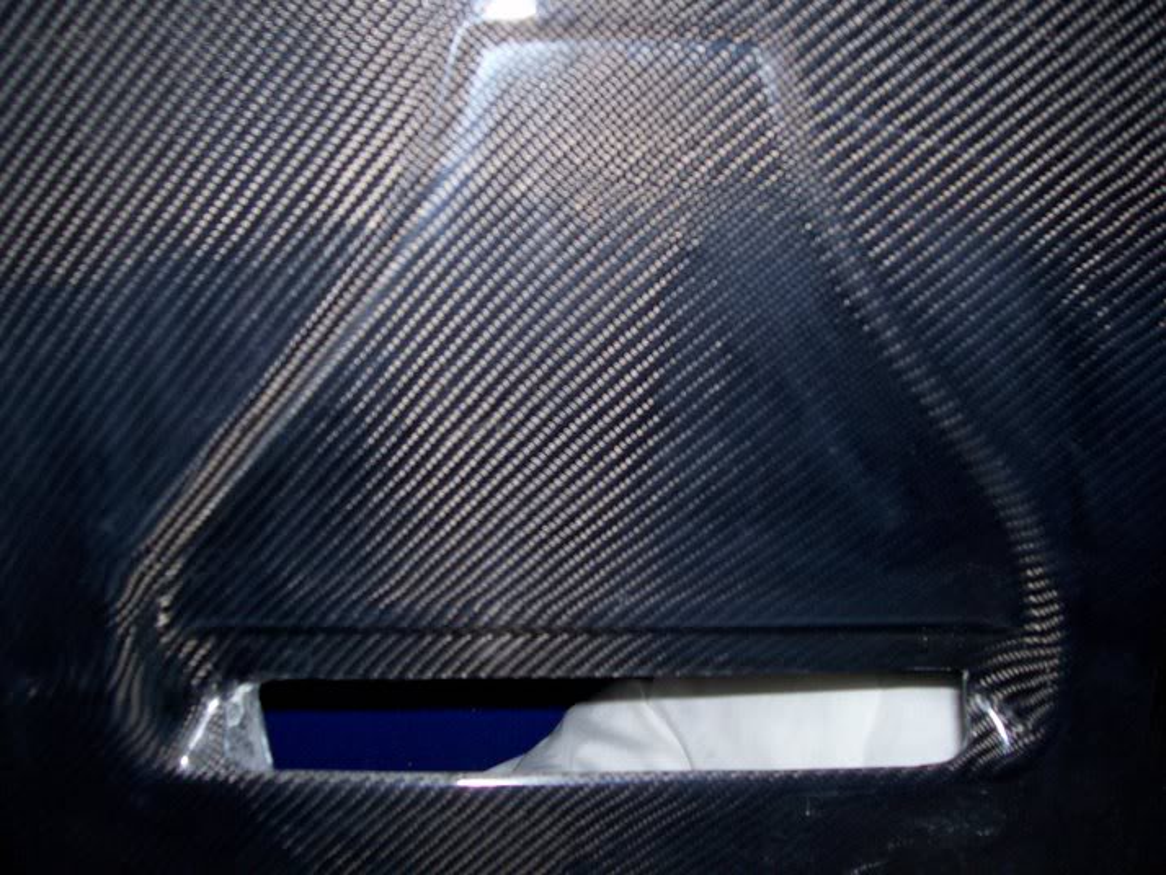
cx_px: 583
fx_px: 1146
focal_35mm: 34
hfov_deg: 53.9
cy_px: 438
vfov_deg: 41.8
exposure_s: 1/112
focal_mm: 5.6
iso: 140
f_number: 2.7
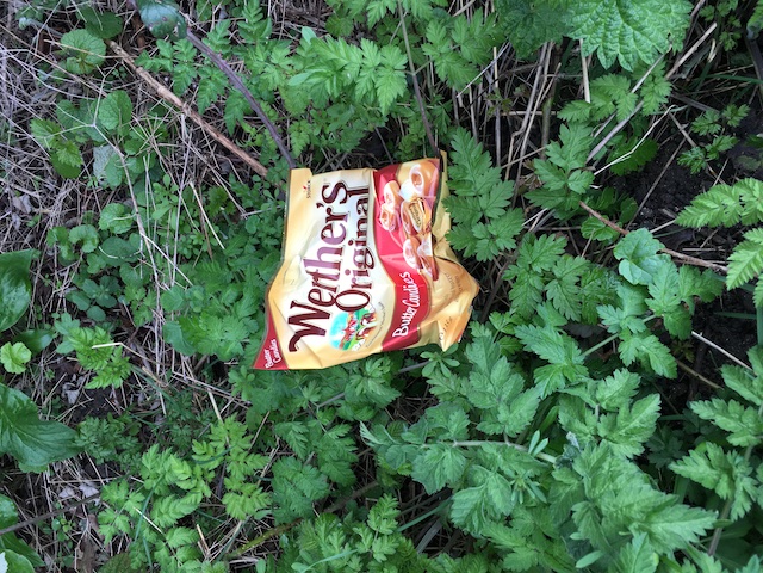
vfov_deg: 48.2
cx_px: 382
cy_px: 286
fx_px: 639
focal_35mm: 29
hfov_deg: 61.7
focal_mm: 4.15
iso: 40
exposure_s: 1/100
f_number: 2.2
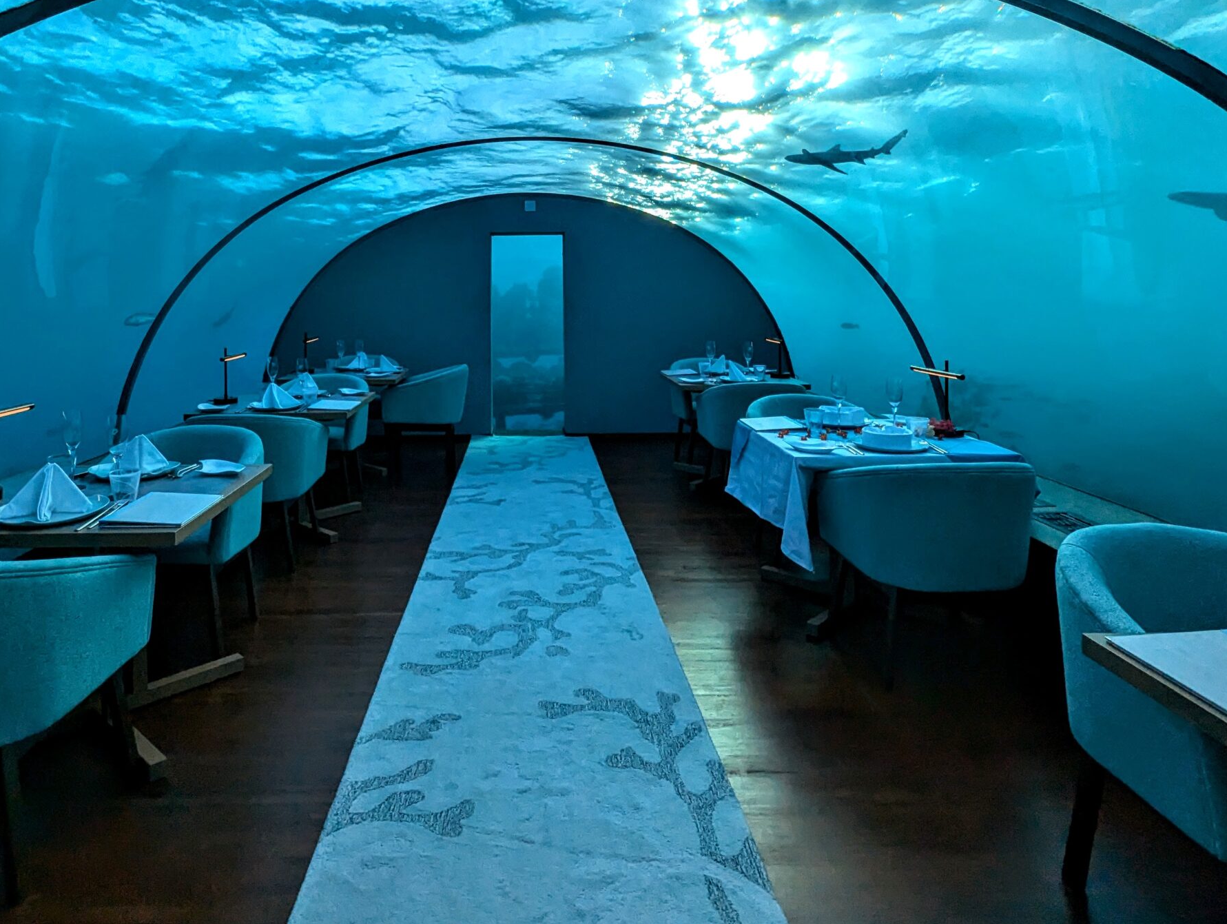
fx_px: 816
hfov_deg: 73.4
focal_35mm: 23
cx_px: 517
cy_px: 299
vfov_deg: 57.5
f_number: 2.2
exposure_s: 1/4902
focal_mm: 2.35
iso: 44
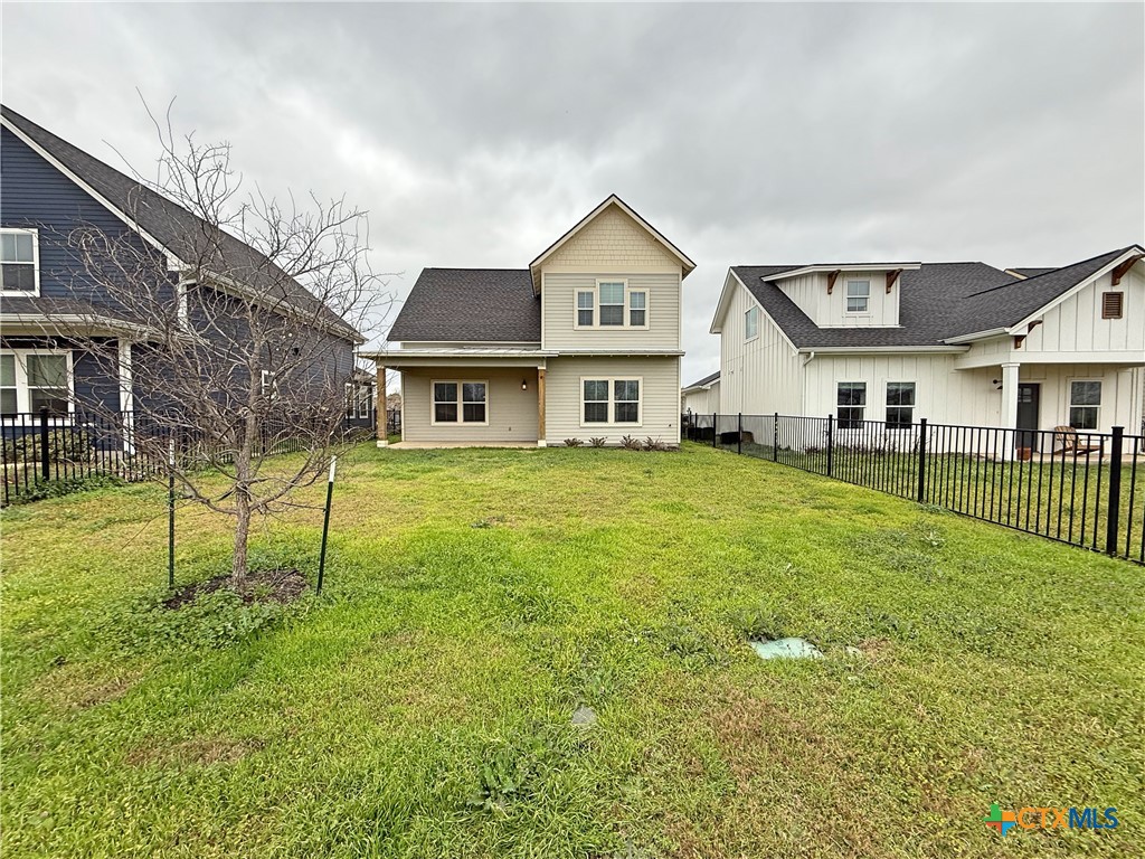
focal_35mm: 14
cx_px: 572
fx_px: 463
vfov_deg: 85.7
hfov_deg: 102.1
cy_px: 430
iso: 64
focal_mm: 2.22
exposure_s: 1/679
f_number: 2.2
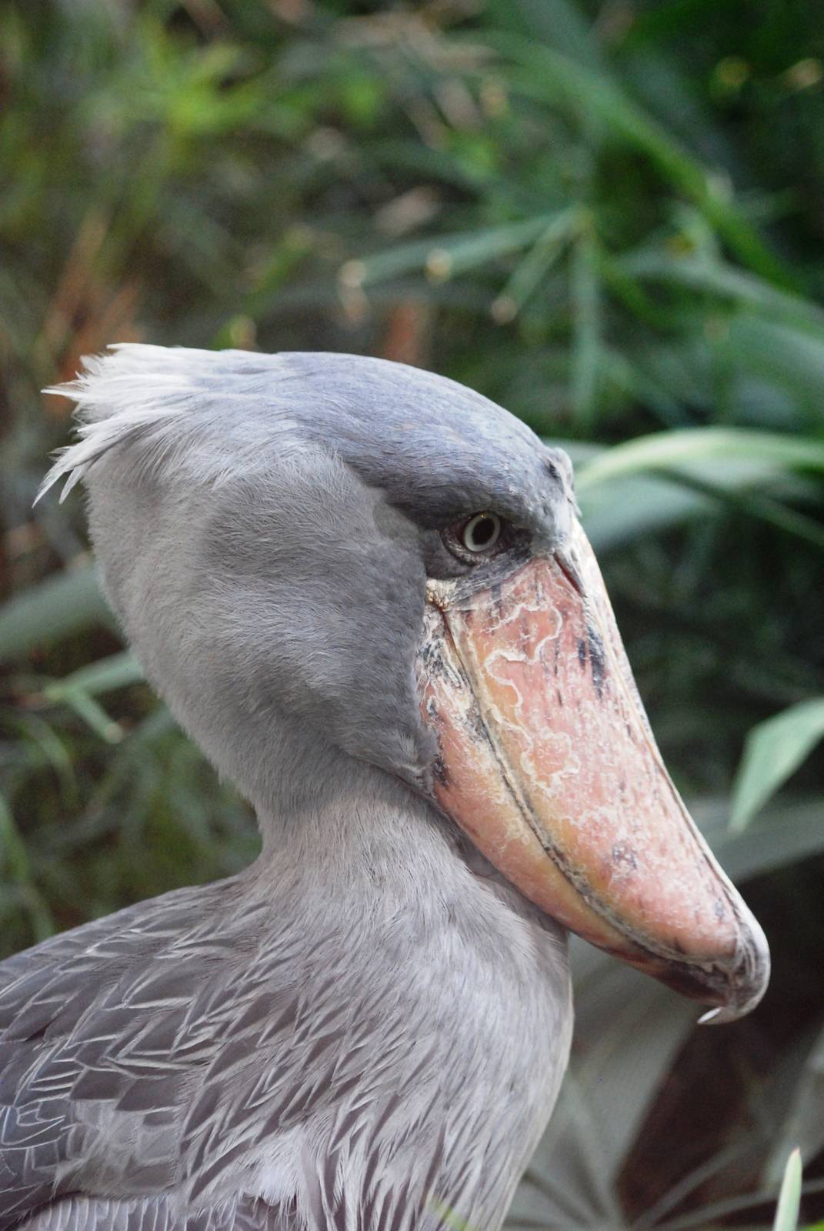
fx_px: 5135
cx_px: 412
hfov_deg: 9.2
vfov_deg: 13.7
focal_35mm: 150
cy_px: 616
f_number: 4.2
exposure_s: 1/250
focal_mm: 100
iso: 1000
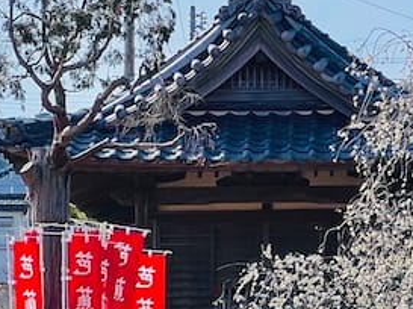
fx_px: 2693
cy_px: 218
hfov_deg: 8.6
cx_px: 548
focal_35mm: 226
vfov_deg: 6.6
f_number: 2.8
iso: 32
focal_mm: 9
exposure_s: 1/1043
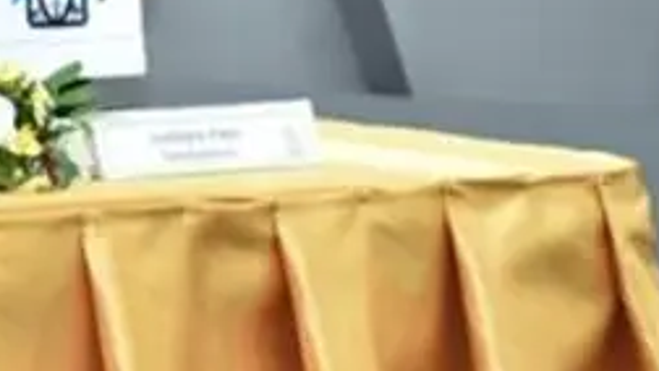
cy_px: -86
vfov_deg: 3.6
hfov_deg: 6.3
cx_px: -238
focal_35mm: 341
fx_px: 5961
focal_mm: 105
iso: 1600
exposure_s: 1/125
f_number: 4
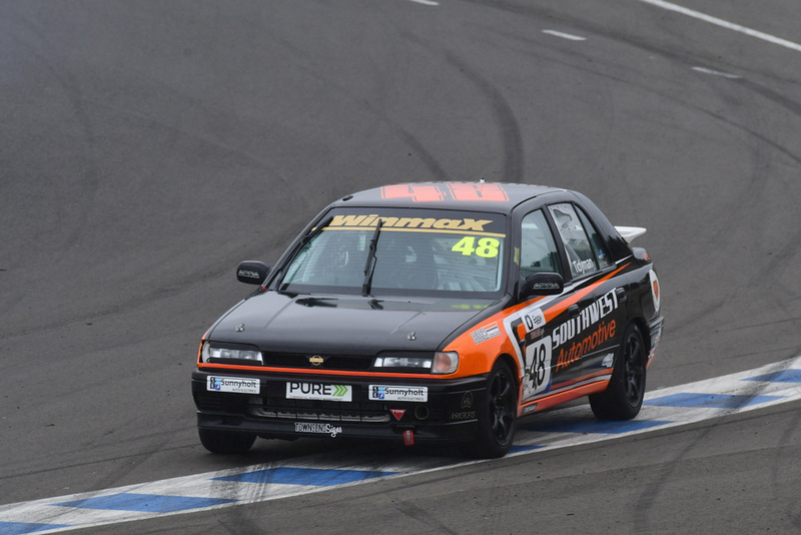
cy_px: 268
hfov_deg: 2.7
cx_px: 400
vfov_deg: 1.8
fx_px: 16693
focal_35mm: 750
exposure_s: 1/640
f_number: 10
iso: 640
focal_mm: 500
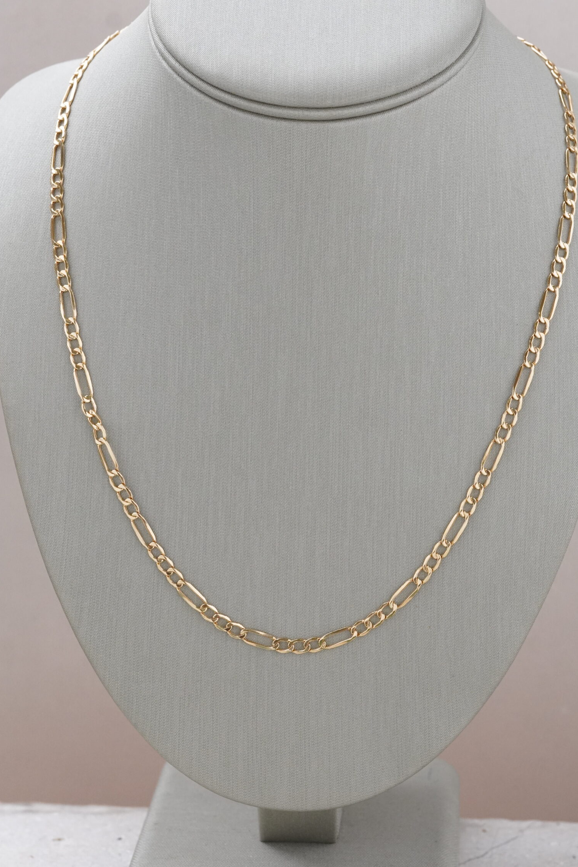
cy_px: 417
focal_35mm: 119
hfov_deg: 11.5
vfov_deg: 17.2
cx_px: 301
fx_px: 2866
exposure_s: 1/200
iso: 2000
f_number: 9
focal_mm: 70
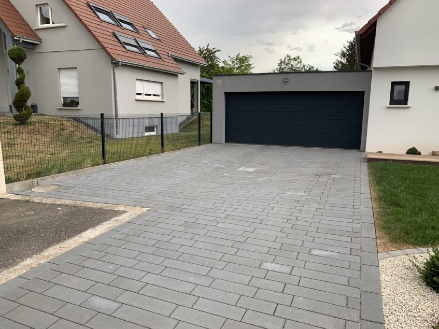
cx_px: 220
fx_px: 330
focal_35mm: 26
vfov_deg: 53.0
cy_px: 164
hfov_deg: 67.3
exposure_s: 1/385
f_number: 1.8
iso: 25
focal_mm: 4.25
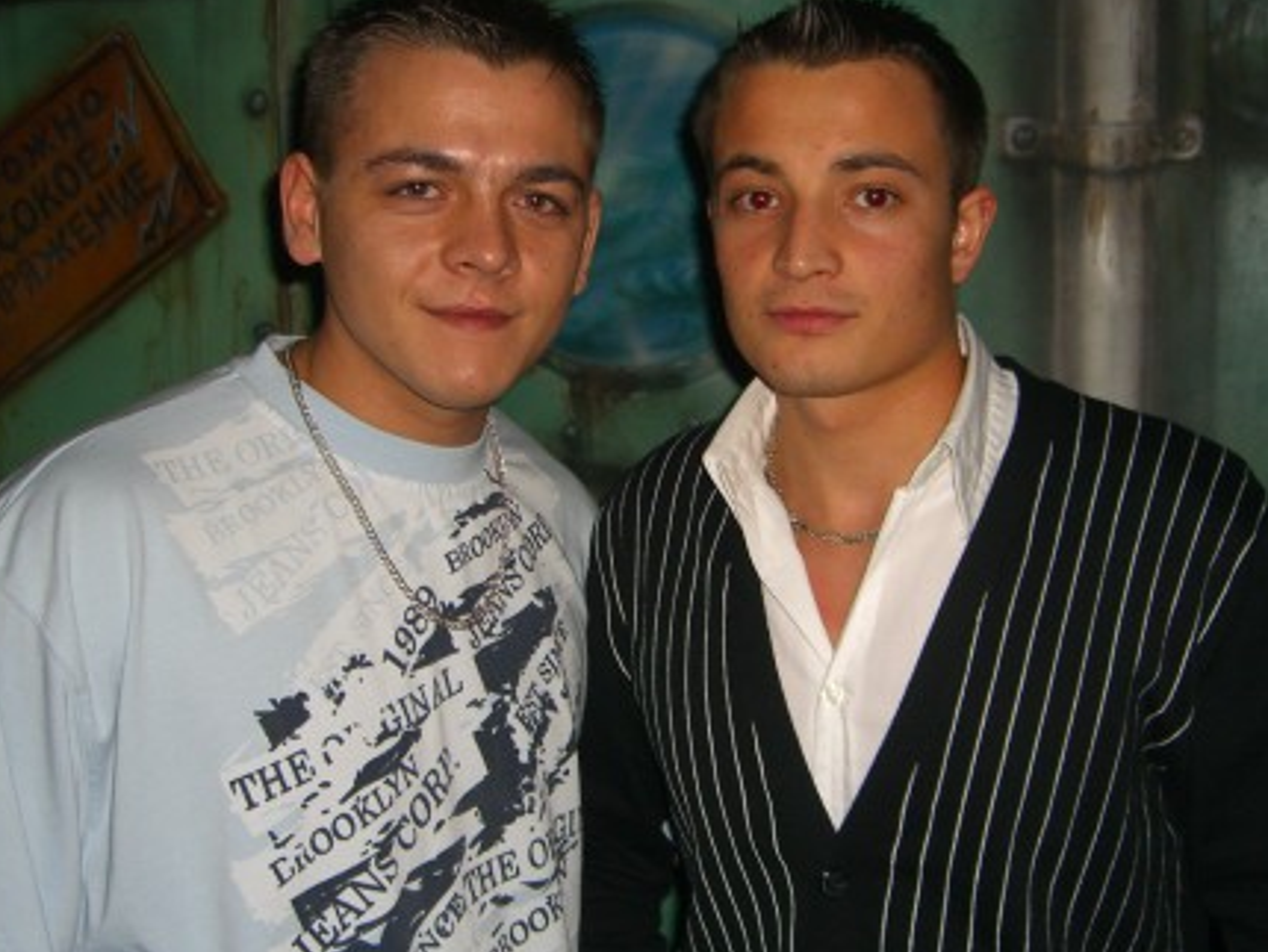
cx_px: 655
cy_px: 416
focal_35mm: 53
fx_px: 1942
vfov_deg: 27.5
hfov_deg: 36.1
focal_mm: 7.9
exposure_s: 1/60
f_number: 2.8
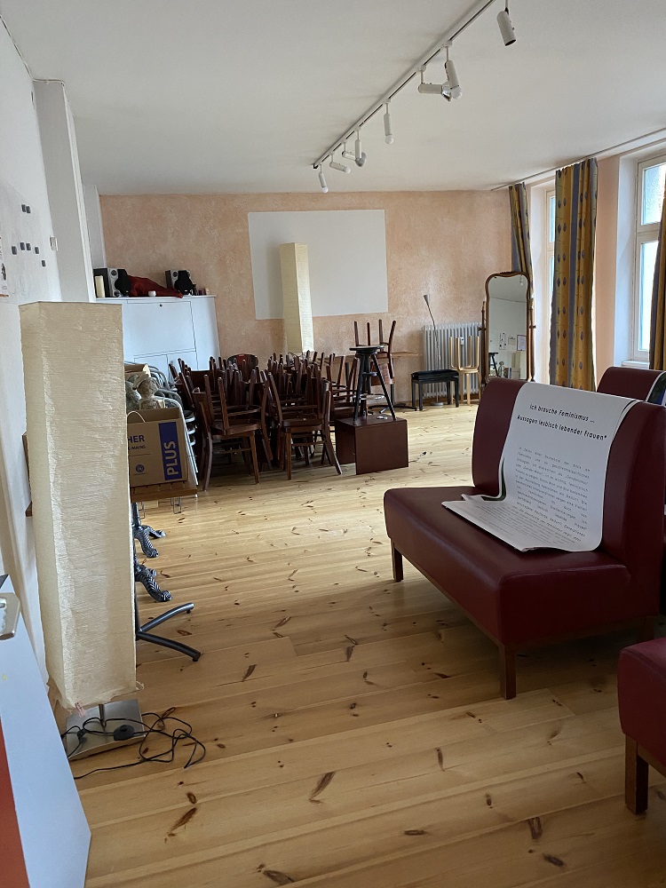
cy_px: 444
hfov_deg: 53.1
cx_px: 333
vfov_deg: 67.3
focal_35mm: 26
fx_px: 667
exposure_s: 1/50
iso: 400
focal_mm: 4.25
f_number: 1.8
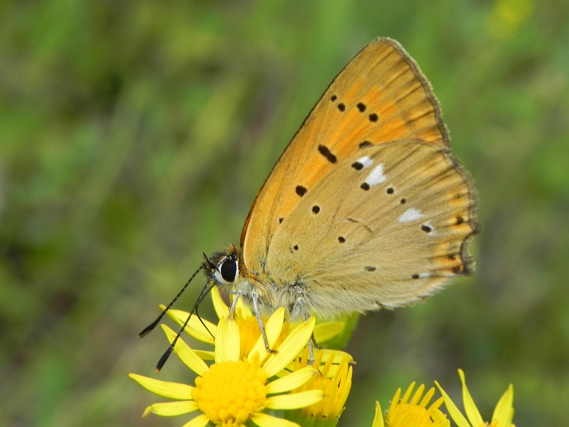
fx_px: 1726
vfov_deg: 14.1
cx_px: 284
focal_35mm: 105
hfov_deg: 18.7
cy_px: 214
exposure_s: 1/250
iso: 160
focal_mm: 18.8
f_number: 6.3
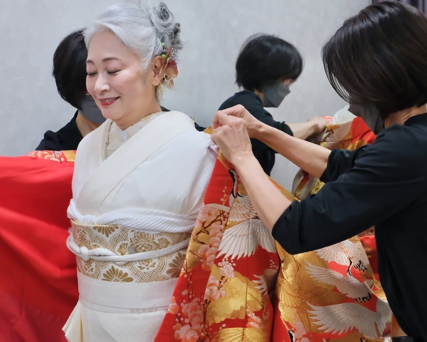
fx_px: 746
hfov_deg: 32.0
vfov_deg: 25.8
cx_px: 208
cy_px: 178
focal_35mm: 59
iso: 3200
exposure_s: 1/125
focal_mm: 30.1
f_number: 7.1
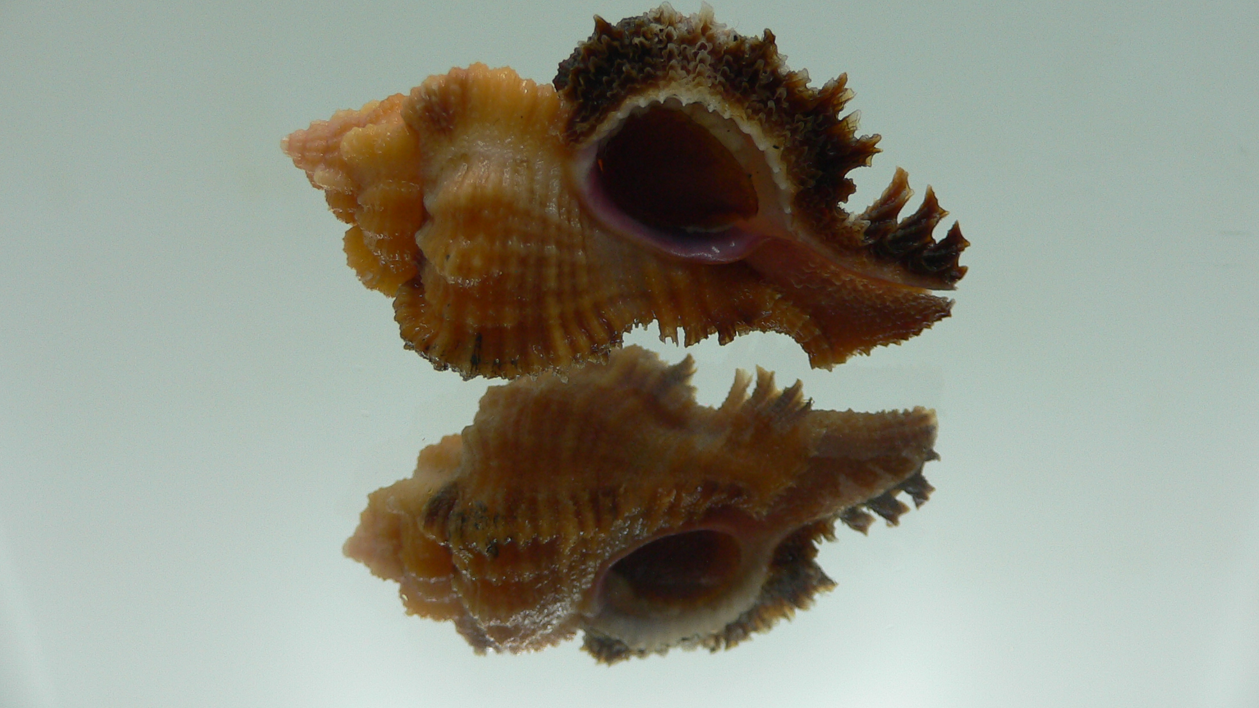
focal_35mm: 39
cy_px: 309
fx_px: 1302
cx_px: 634
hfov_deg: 51.6
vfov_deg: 30.4
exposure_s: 1/80
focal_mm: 4.6
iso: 80
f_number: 2.8
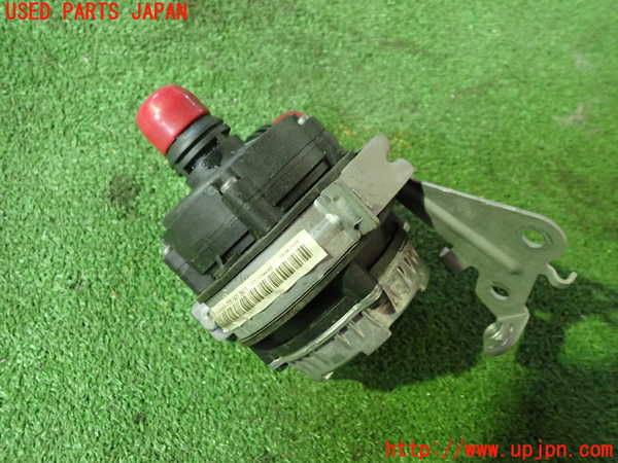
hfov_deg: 60.0
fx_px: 536
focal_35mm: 30
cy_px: 232
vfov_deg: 46.8
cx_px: 309
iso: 800
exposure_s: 1/30
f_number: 2.3
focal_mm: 5.4
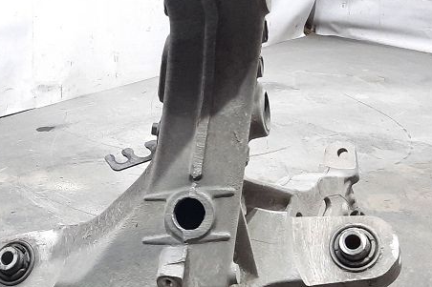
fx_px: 828
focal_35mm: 69
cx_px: 86
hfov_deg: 28.6
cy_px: 102
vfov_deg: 19.7
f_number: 2
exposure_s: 1/50
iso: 400
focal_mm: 4.6
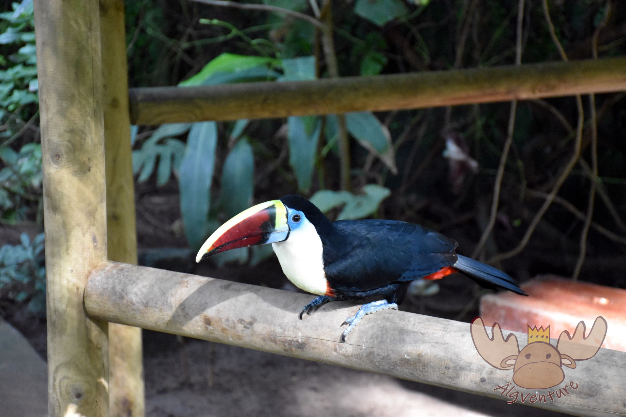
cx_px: 313
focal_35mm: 90
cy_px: 208
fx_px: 1565
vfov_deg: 15.2
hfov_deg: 22.6
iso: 4500
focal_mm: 60
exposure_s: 1/60
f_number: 5
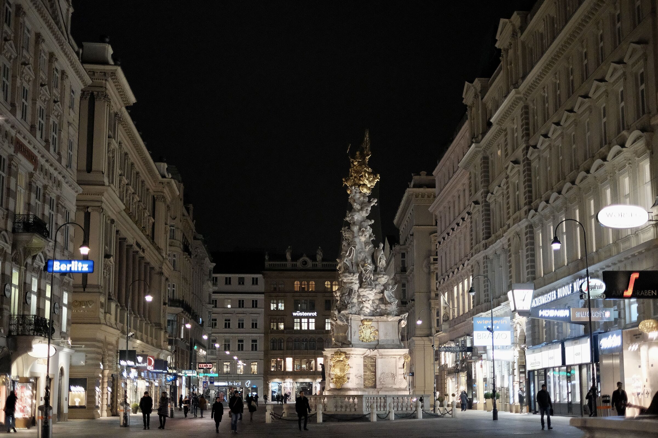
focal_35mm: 53
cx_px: 329
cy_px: 219
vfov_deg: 25.5
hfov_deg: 37.5
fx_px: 969
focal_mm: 35
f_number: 1.4
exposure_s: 1/680
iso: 8000
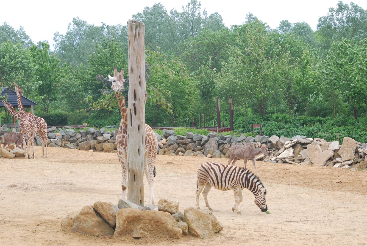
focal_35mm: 105
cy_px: 123
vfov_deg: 13.1
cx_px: 184
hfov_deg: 19.4
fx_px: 1072
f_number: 8
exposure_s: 1/125
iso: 180
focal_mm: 70
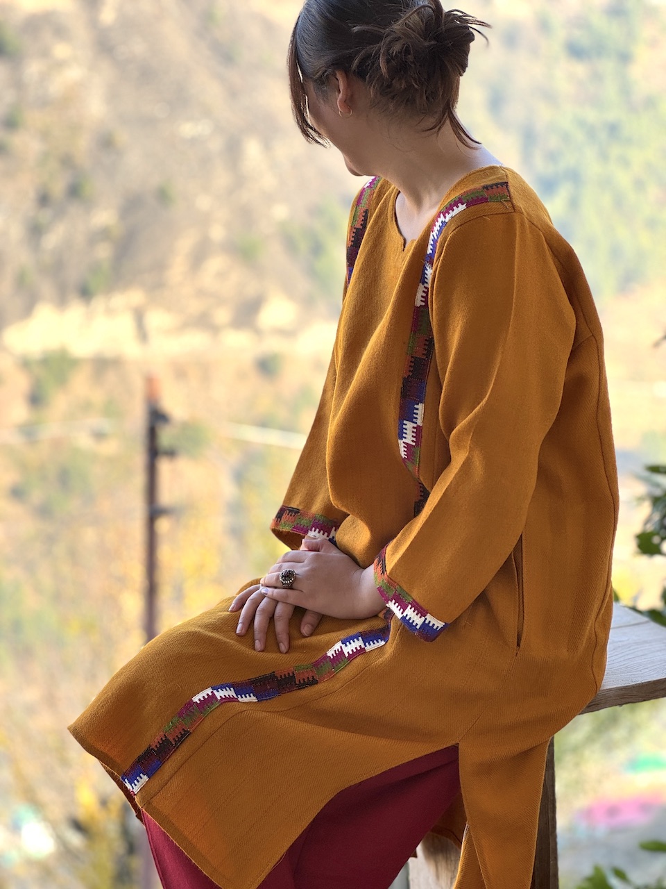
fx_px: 1975
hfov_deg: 19.1
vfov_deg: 25.3
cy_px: 444
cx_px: 333
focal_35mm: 77
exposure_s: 1/99
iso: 32
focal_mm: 9
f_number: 2.8
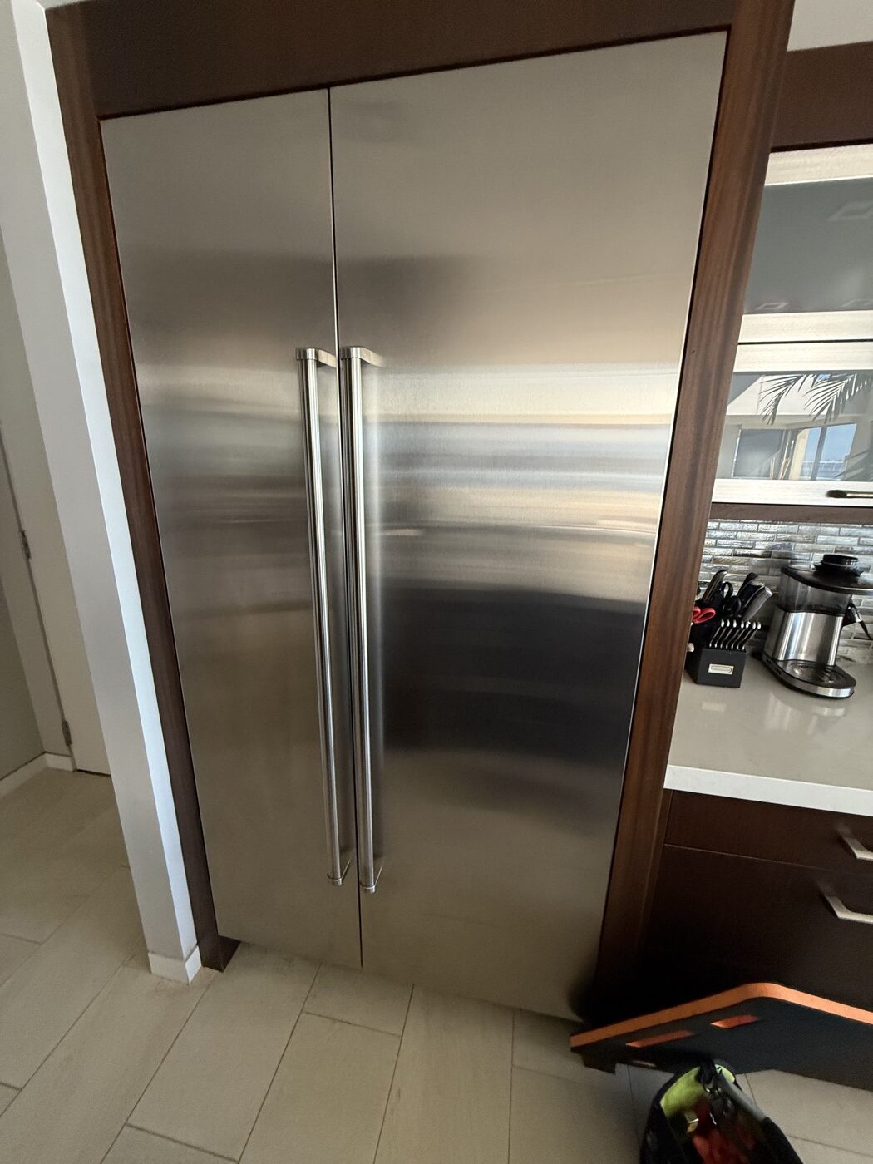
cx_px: 436
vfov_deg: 102.1
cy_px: 582
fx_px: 471
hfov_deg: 85.7
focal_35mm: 14
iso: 320
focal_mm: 2.22
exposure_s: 1/67
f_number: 2.2
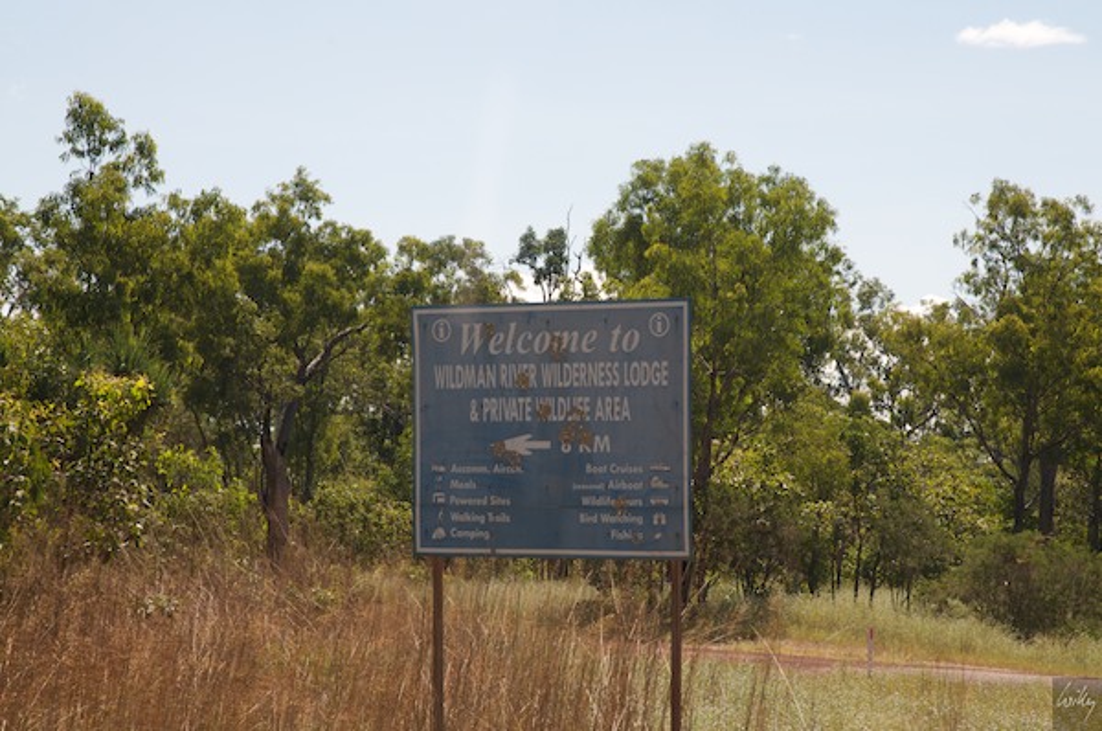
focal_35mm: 128
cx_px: 551
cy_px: 366
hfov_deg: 16.1
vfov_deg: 10.7
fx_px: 3897
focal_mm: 85
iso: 320
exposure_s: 1/500
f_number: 11
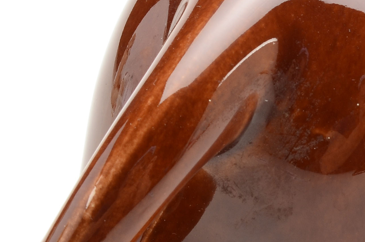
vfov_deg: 5.2
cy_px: 191
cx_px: 516
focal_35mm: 265
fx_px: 2681
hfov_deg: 7.7
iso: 100
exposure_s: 1/160
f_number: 18
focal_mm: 46
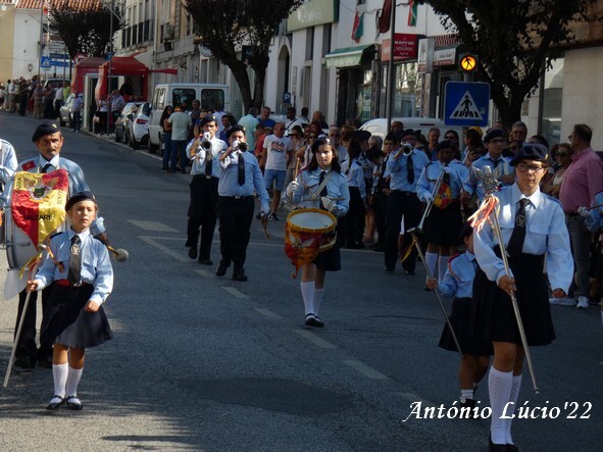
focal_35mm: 141
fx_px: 2456
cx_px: 302
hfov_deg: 14.0
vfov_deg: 10.5
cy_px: 226
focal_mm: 25.2
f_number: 5.3
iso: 80
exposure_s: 1/250
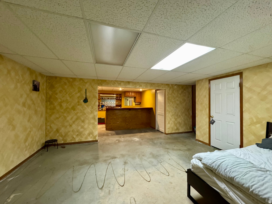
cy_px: 102
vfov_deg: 85.7
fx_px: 110
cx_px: 136
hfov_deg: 102.1
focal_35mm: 14
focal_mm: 2.22
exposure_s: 1/60
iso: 640
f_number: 2.2
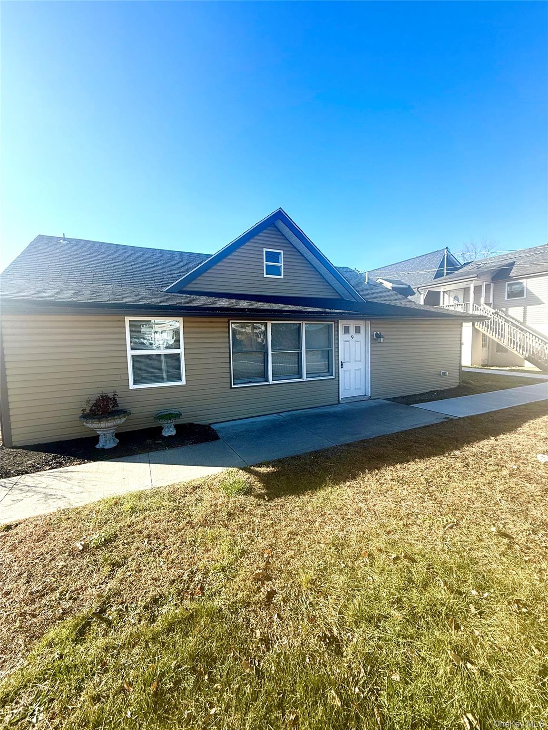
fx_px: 296
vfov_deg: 102.1
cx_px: 274
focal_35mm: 14
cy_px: 365
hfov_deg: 85.7
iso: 50
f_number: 2.2
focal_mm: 2.22
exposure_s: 1/631
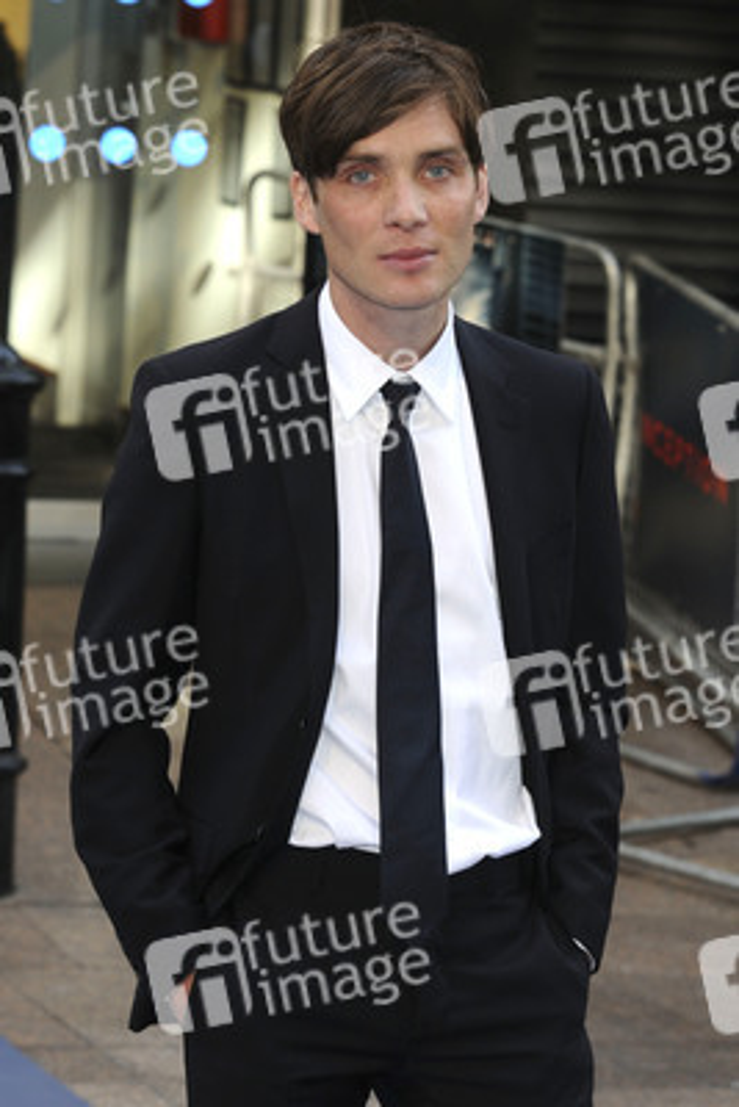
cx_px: 370
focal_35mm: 129
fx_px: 3968
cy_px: 554
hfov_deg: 10.6
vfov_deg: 15.9
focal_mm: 86
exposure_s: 1/200
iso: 400
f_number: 5.6
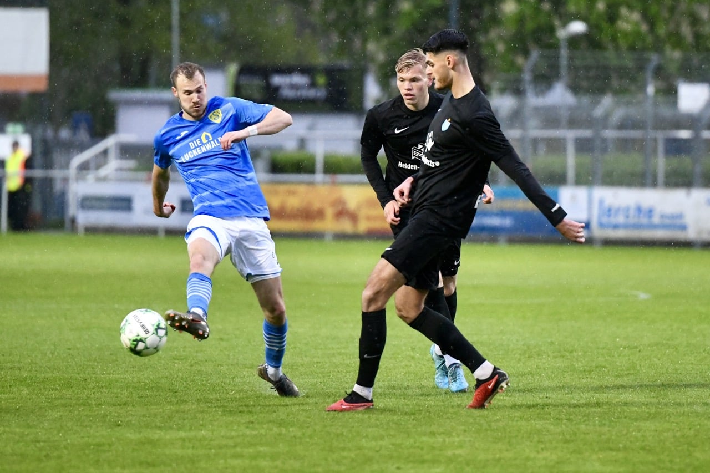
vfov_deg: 6.9
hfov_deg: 10.3
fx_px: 3944
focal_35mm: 200
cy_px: 236
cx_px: 355
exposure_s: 1/1600
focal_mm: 200
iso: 8000
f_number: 2.8
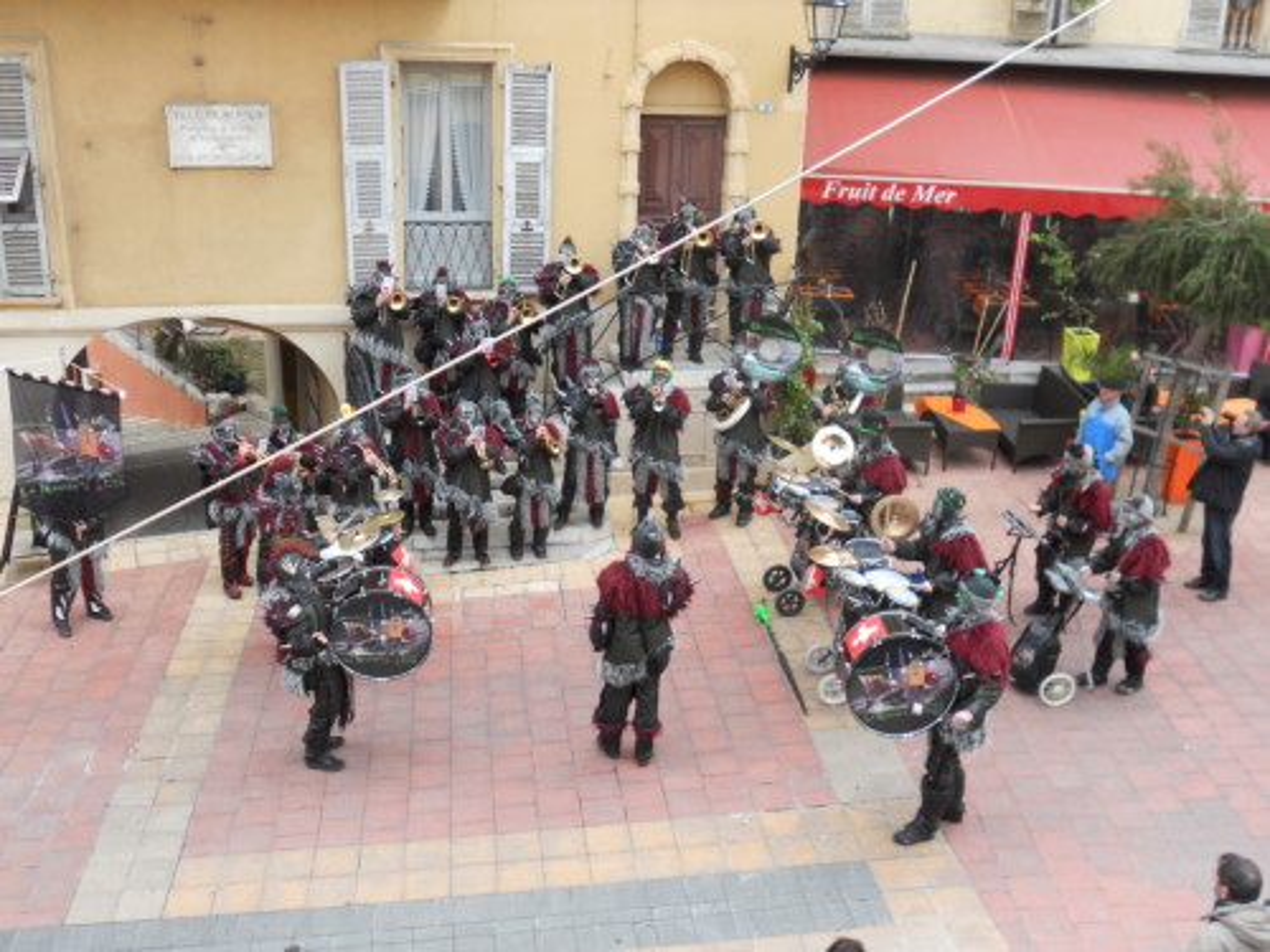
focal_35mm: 38
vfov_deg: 37.7
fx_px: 1394
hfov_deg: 49.0
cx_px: 635
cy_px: 476
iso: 80
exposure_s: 1/100
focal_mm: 6.9
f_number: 3.9
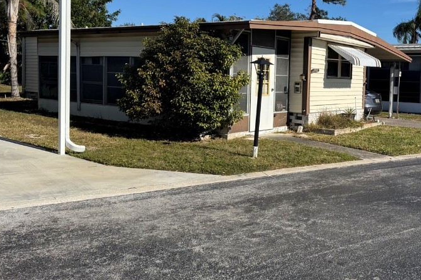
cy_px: 113
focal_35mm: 38
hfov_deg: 49.2
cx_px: 302
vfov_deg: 34.9
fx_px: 444
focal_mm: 6.76
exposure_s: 1/5814
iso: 80
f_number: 1.78
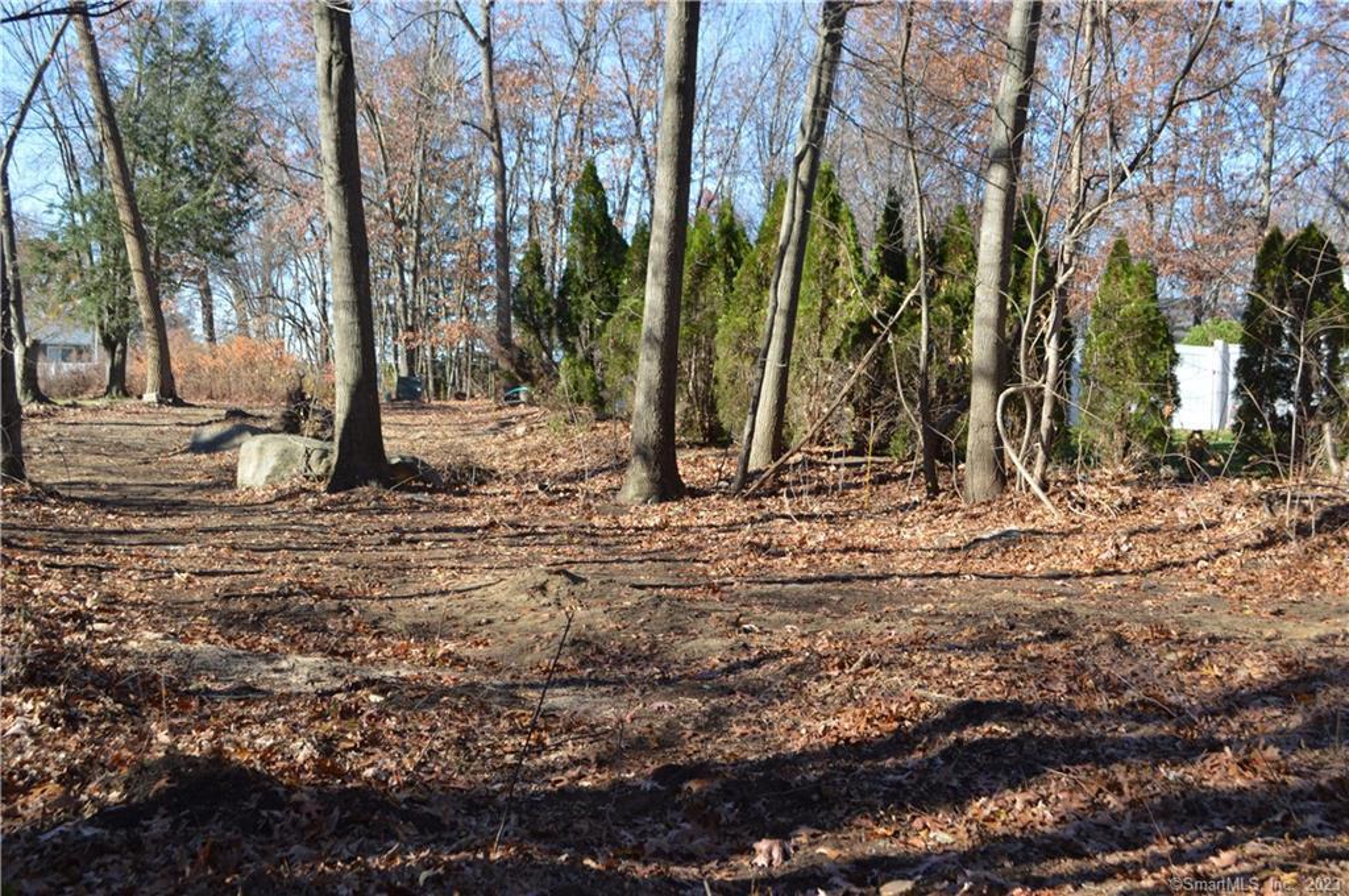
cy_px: 448
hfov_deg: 46.5
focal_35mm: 42
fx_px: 1572
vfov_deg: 31.8
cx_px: 674
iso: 140
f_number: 5.6
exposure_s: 1/125
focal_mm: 28
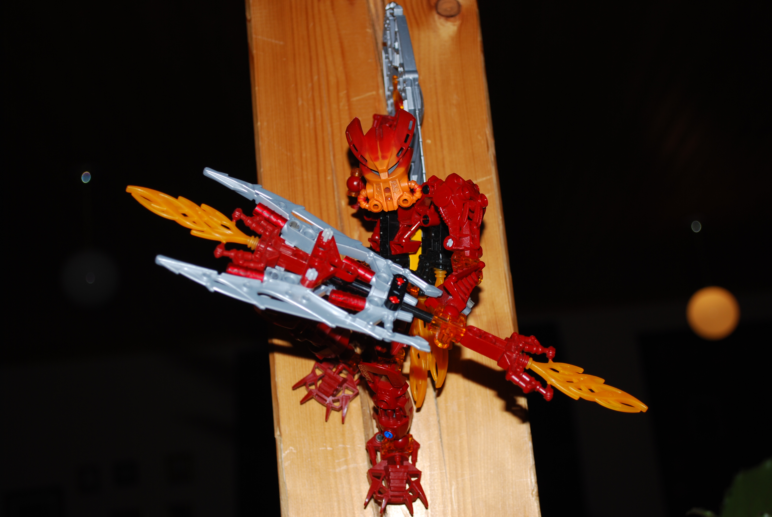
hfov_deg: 35.0
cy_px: 258
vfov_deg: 23.8
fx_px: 1224
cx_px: 386
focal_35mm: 57
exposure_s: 1/125
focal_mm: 38
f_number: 5.3
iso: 100
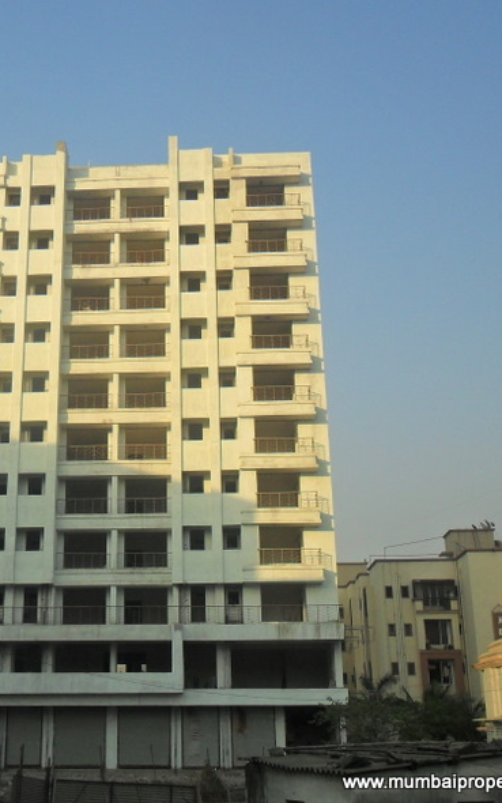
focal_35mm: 46
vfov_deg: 43.5
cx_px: 137
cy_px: 407
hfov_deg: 27.7
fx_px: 1006
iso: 100
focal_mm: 5.7
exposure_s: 1/750
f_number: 3.7
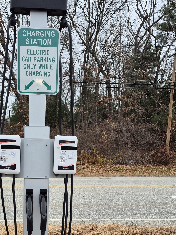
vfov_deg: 42.7
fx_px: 285
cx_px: 37
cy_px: 188
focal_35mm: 42
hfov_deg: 33.4
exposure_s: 1/180
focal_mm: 5.4
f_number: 1.8
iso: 25
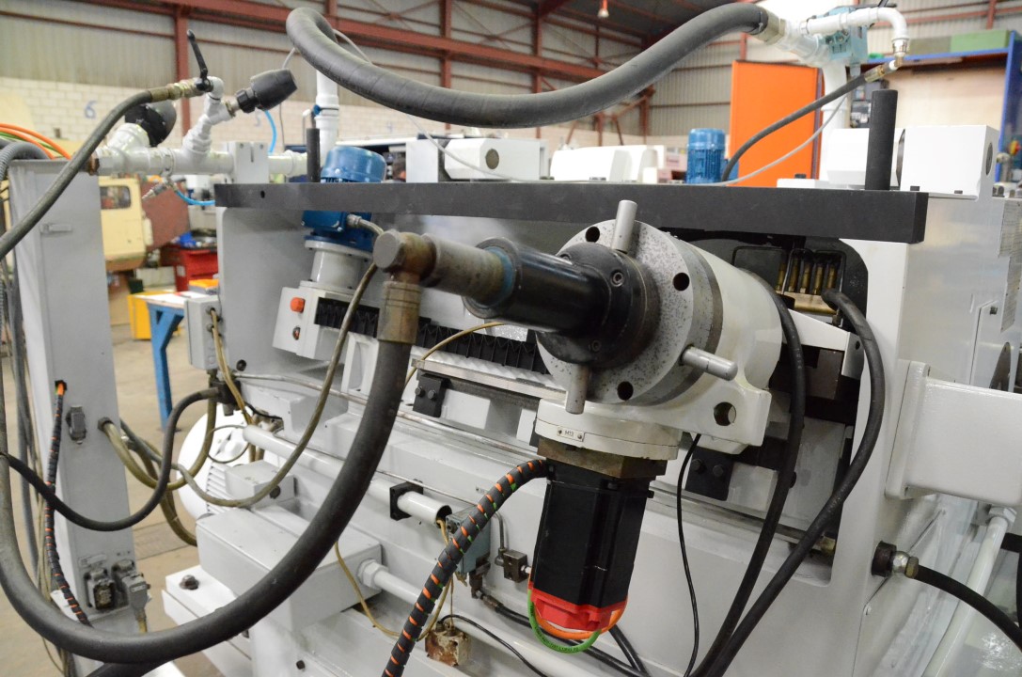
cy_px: 338
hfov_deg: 67.5
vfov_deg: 47.7
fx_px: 765
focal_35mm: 27
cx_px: 511
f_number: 5.6
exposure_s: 1/125
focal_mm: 18
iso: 6400
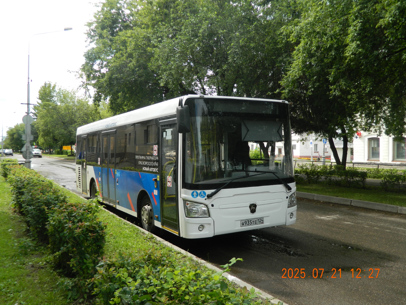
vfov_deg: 45.4
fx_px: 364
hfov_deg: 58.4
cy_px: 152
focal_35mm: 31
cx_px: 203
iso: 80
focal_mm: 5.6
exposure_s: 1/320
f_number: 3.2
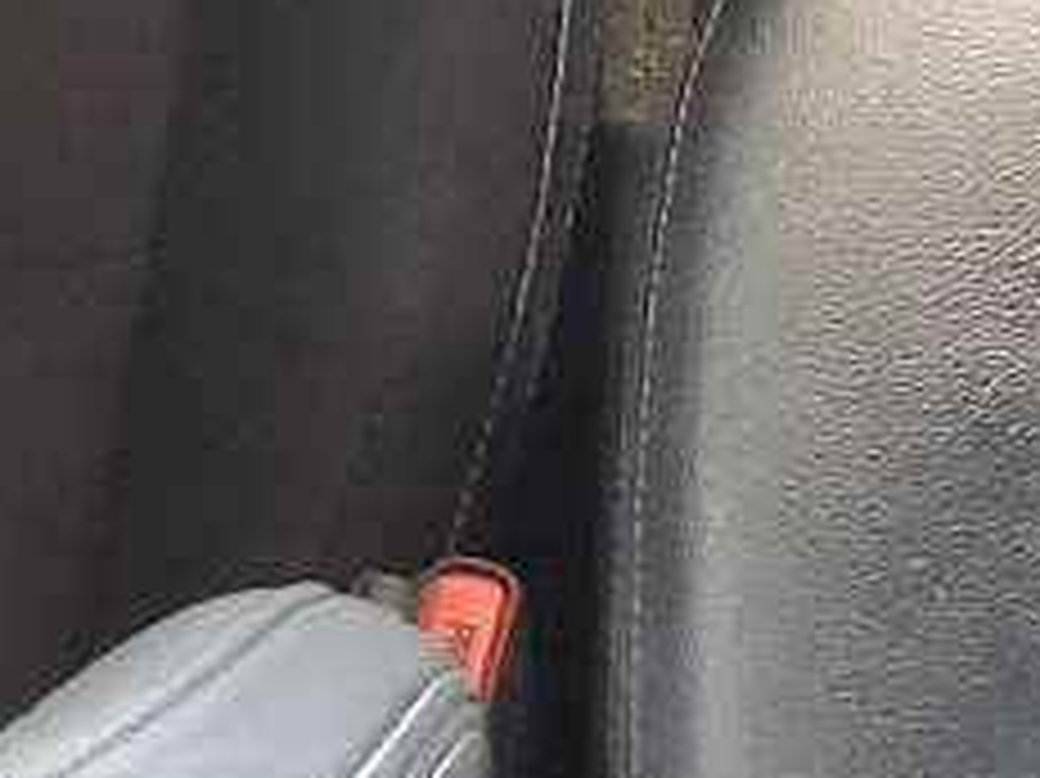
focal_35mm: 180
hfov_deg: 10.9
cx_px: 1067
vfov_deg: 7.7
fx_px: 5405
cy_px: -1061
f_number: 1.5
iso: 324
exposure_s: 1/30
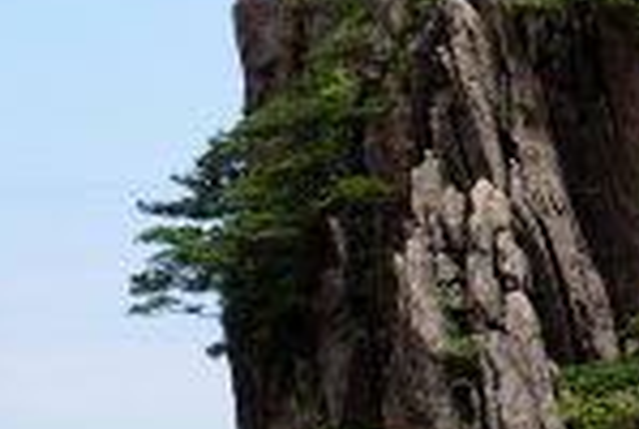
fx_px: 9646
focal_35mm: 542
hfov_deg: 3.8
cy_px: -41
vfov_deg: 2.5
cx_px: 738
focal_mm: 135
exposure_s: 1/320
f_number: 7.1
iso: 100
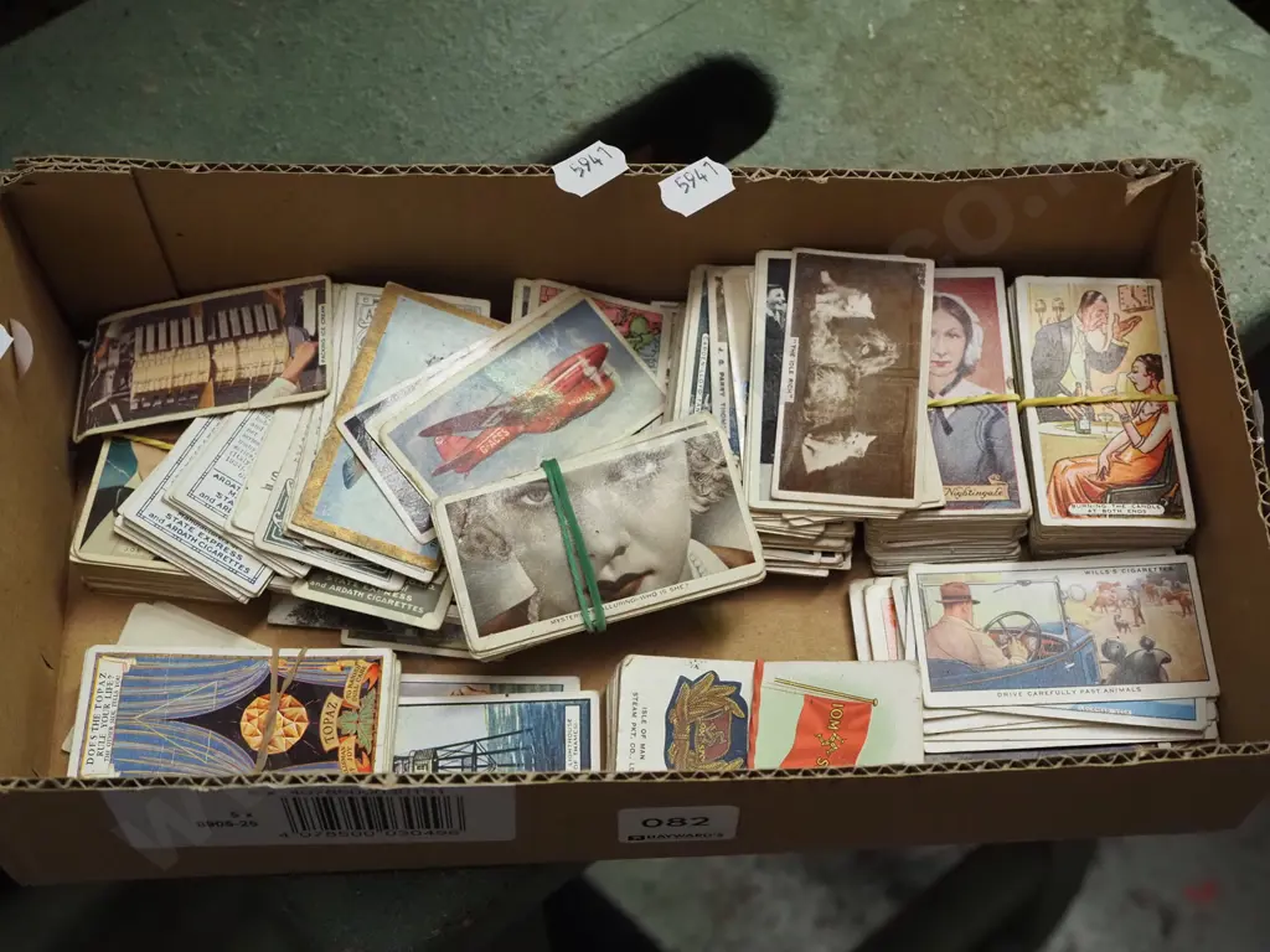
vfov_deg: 28.0
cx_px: 635
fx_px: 1908
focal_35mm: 52
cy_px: 476
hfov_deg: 36.8
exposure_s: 1/200
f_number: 5.6
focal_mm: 26
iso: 2500
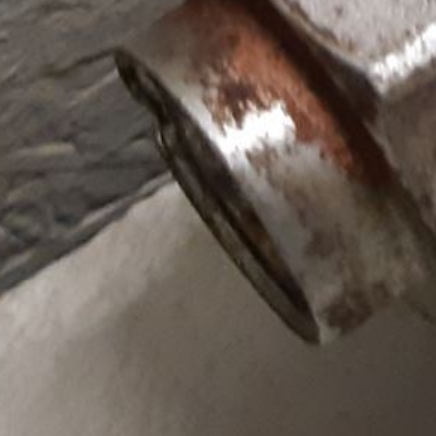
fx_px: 2308
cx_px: 1205
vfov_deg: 9.8
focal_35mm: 162
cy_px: -535
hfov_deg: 9.1
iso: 200
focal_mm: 3.93
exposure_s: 1/50
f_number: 1.7
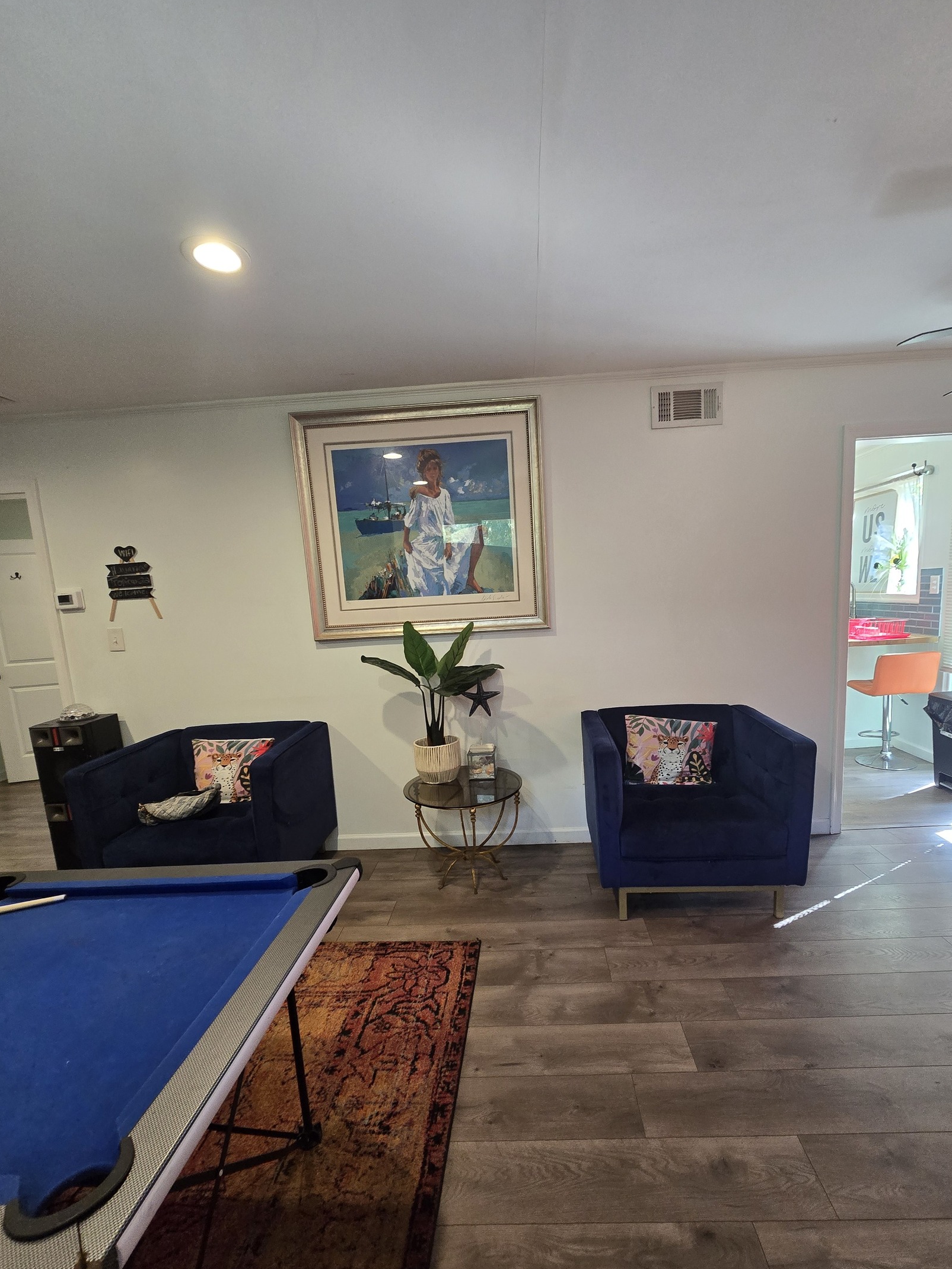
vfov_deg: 101.9
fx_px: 513
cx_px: 499
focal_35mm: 14
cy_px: 679
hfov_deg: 85.6
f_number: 2.2
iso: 320
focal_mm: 2.2
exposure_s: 1/60
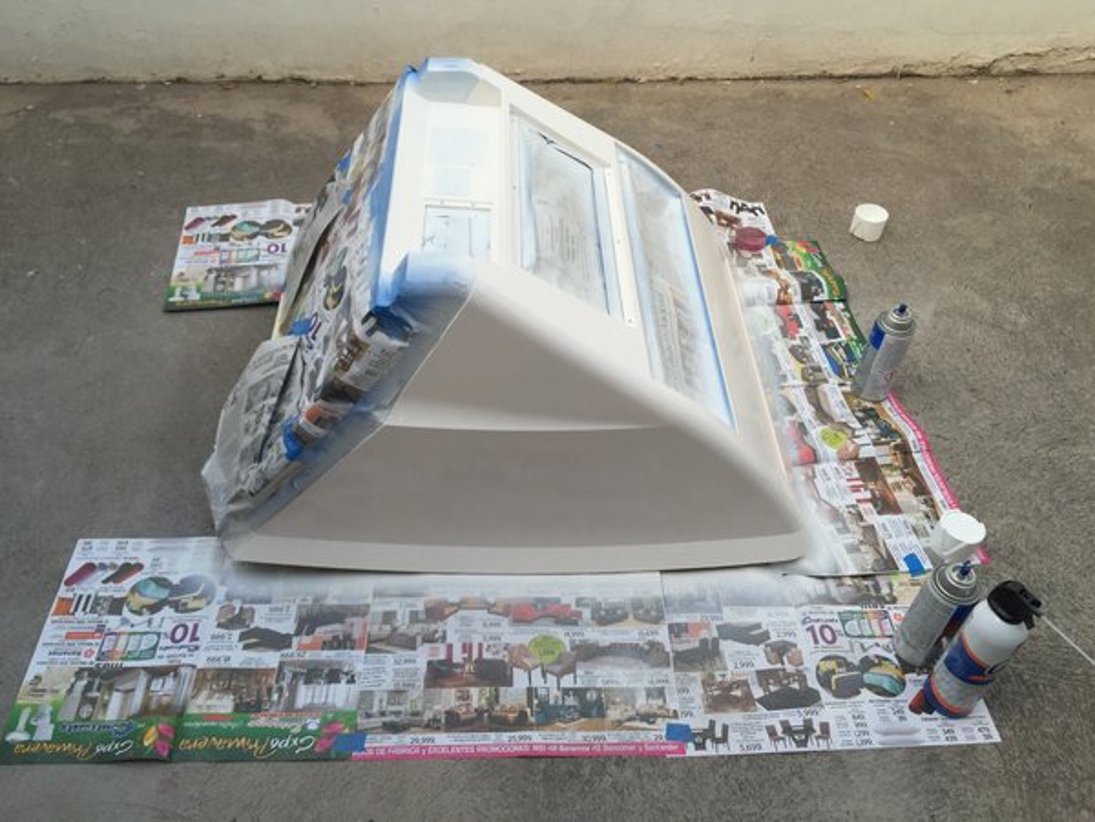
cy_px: 411
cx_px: 548
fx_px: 917
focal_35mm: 29
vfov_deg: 48.2
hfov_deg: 61.7
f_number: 2.2
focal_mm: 4.15
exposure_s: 1/120
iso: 50
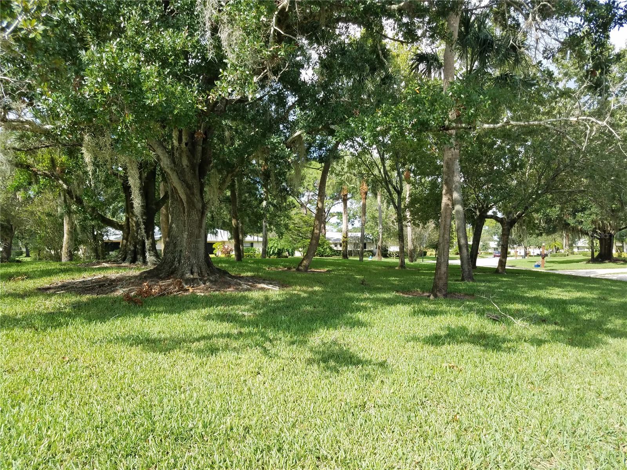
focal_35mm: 26
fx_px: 471
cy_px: 235
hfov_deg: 67.3
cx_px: 314
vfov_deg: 53.1
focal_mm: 4.2
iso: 50
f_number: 1.7
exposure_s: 1/1048
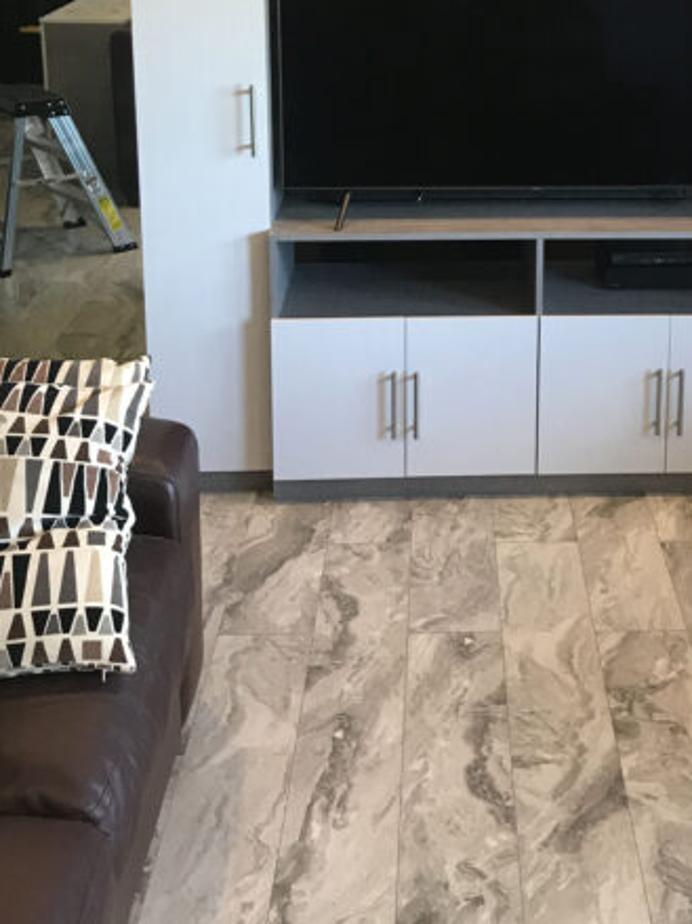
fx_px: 1360
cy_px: 149
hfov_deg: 28.1
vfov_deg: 35.9
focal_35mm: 51
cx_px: 526
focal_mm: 3.99
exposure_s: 1/30
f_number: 1.8
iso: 25
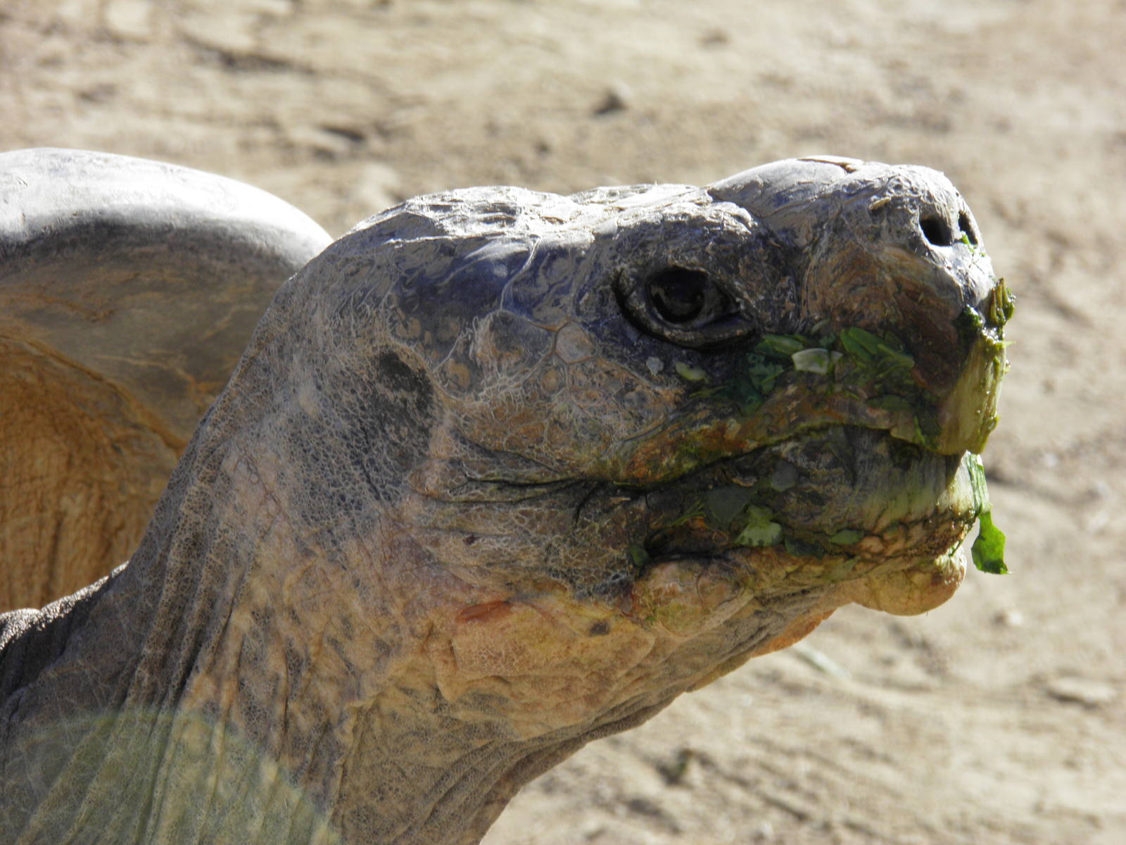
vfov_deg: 5.2
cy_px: 422
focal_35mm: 287
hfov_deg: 6.9
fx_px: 9336
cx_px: 563
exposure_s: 1/160
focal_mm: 51.5
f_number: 5.4
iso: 50
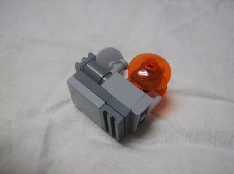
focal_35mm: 36
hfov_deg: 51.5
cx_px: 117
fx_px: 243
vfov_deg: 39.5
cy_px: 87
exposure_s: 1/32.5
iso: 200
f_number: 2.8
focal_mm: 6
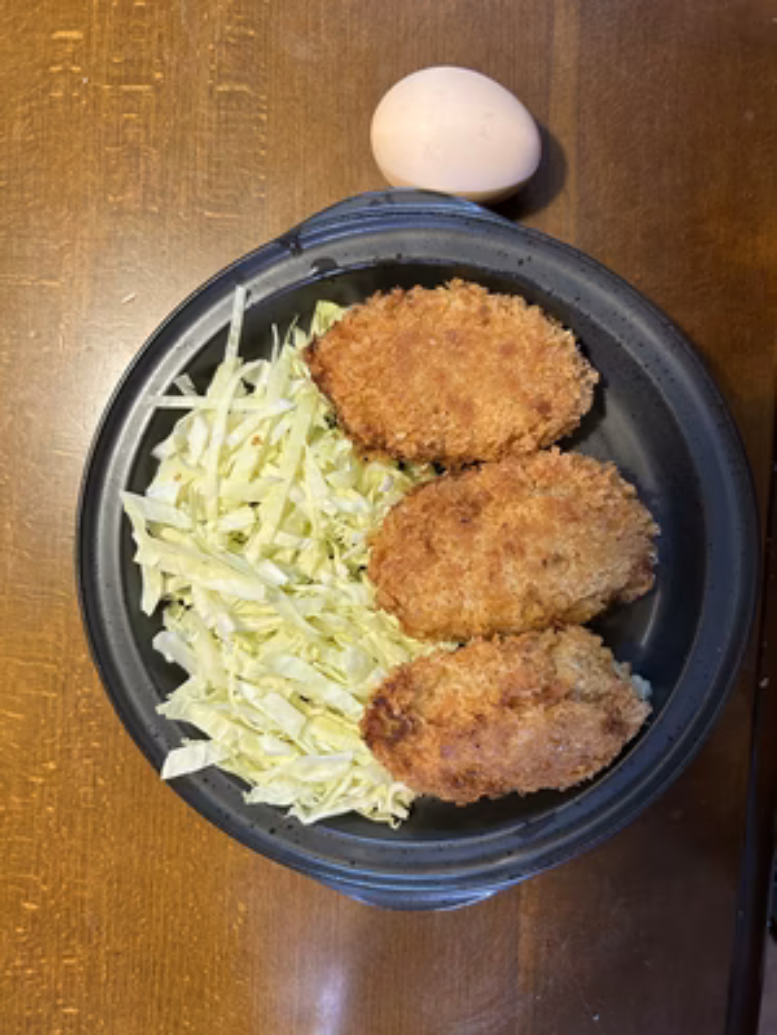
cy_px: 518
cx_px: 388
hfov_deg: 53.1
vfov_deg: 67.3
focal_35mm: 26
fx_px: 778
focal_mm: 5.7
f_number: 1.5
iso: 125
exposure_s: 1/67
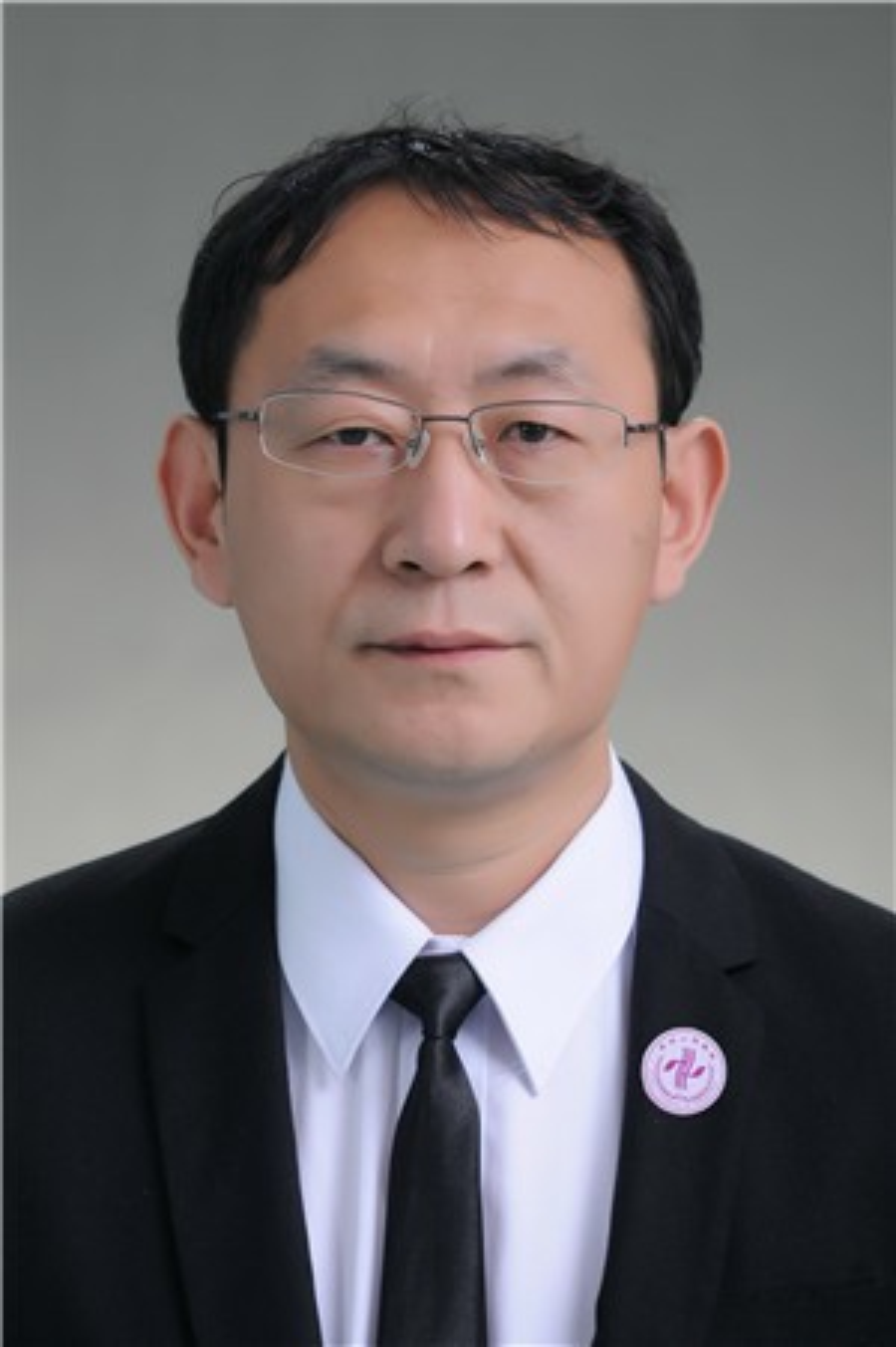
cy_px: 674
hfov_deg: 10.7
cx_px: 448
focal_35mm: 128
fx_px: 4767
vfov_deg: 16.1
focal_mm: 85
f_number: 5.6
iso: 160
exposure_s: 1/125
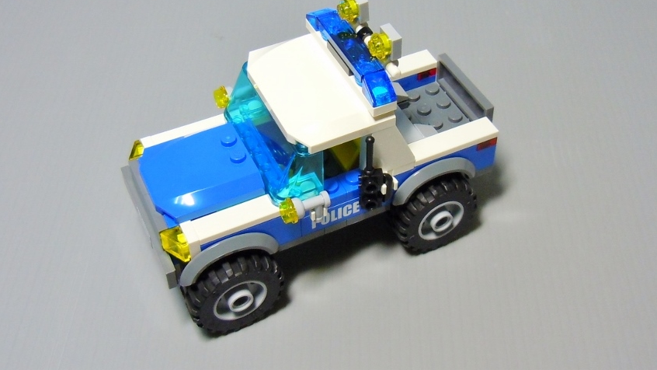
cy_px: 150
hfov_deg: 59.5
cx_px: 327
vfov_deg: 35.5
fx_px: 575
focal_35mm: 33
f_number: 3.5
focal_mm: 5.4
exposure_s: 1/15
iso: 200
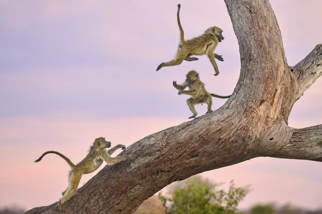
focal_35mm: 300
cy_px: 107
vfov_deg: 4.6
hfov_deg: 6.9
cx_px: 161
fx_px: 2683
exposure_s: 1/1000
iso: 900
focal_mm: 300
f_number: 4
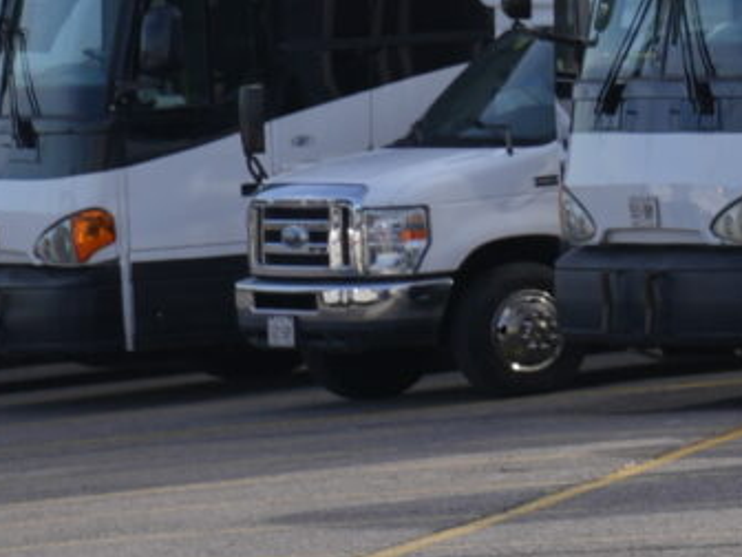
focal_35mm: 403
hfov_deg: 4.6
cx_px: 2765
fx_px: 8638
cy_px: -149
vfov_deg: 3.7
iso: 125
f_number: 9
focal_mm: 55
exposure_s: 1/200
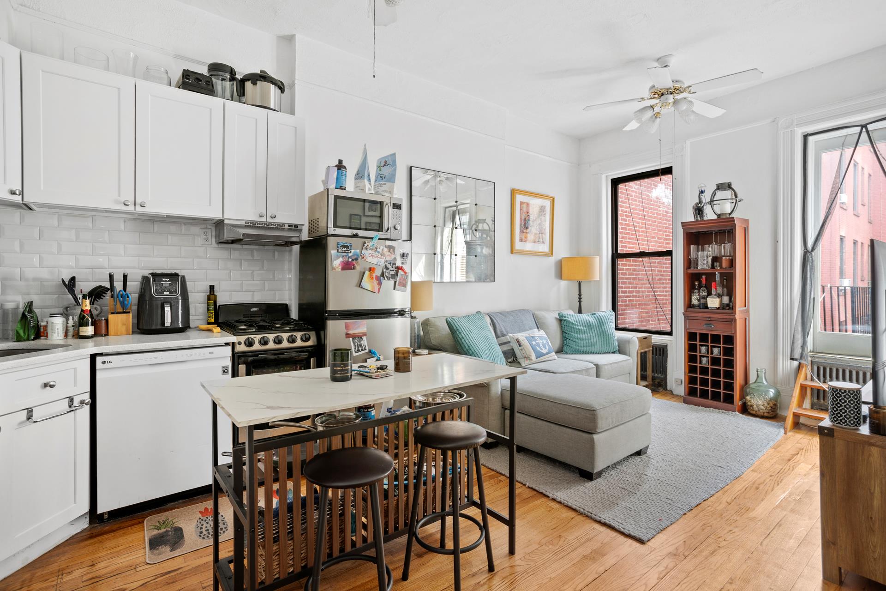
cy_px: 296
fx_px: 418
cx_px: 443
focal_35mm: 17
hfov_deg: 93.3
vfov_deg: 70.4
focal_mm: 17
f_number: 8
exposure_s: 1.6
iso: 100
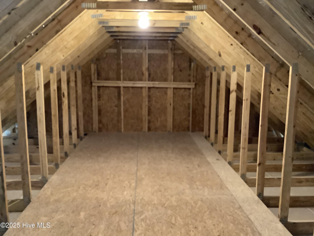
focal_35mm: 31
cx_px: 157
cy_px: 118
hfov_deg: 58.4
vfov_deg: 45.4
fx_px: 281
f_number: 2.4
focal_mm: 3.3
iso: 640
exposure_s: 1/25
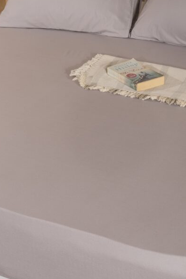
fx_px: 565
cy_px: 85
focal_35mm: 73
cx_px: 74
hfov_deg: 18.7
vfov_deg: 27.5
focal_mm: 48
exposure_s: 1/160
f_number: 13
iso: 80
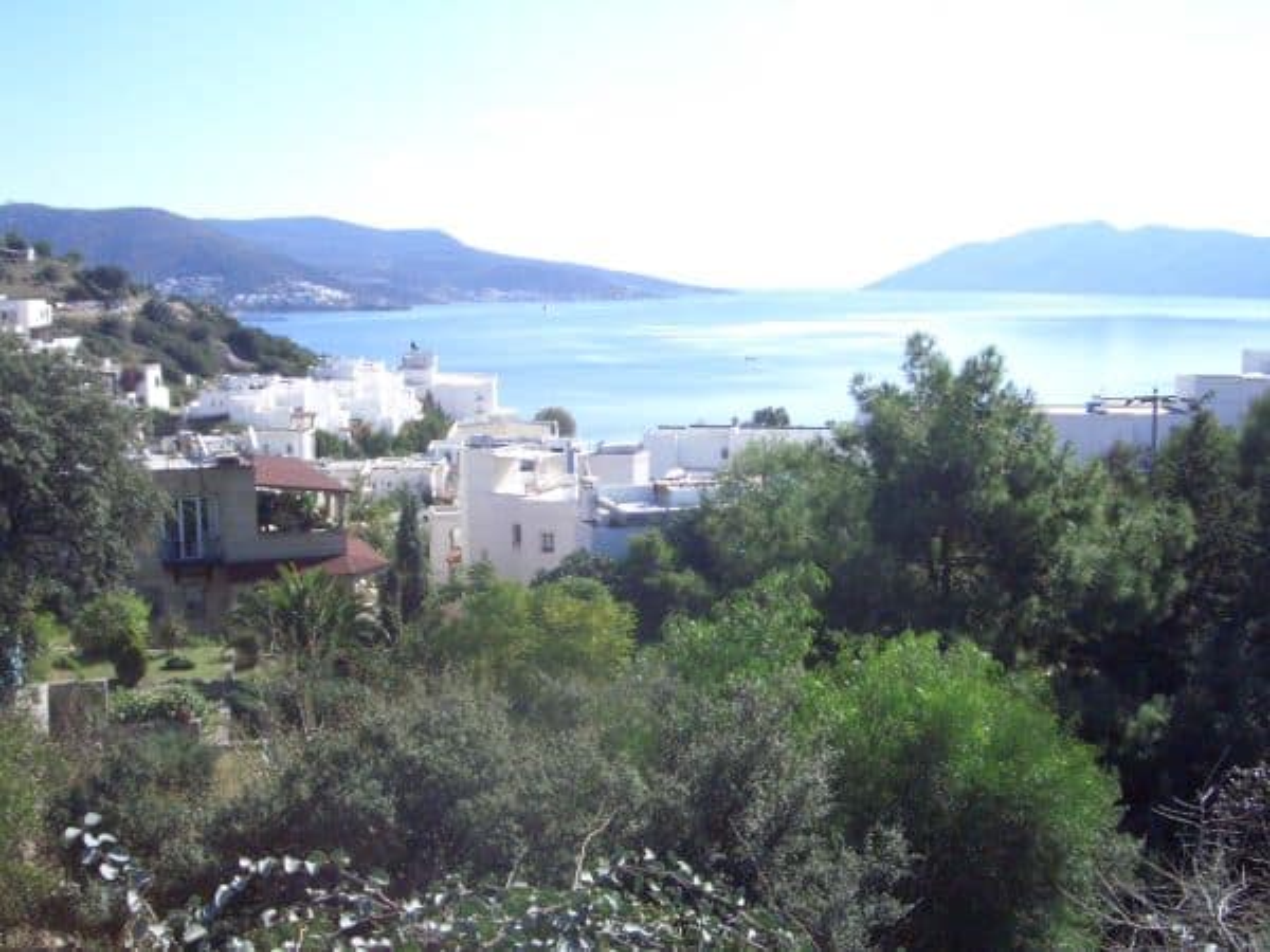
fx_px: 1431
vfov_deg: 36.8
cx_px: 635
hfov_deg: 47.9
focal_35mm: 39
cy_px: 476
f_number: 4.8
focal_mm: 8
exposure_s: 1/2000
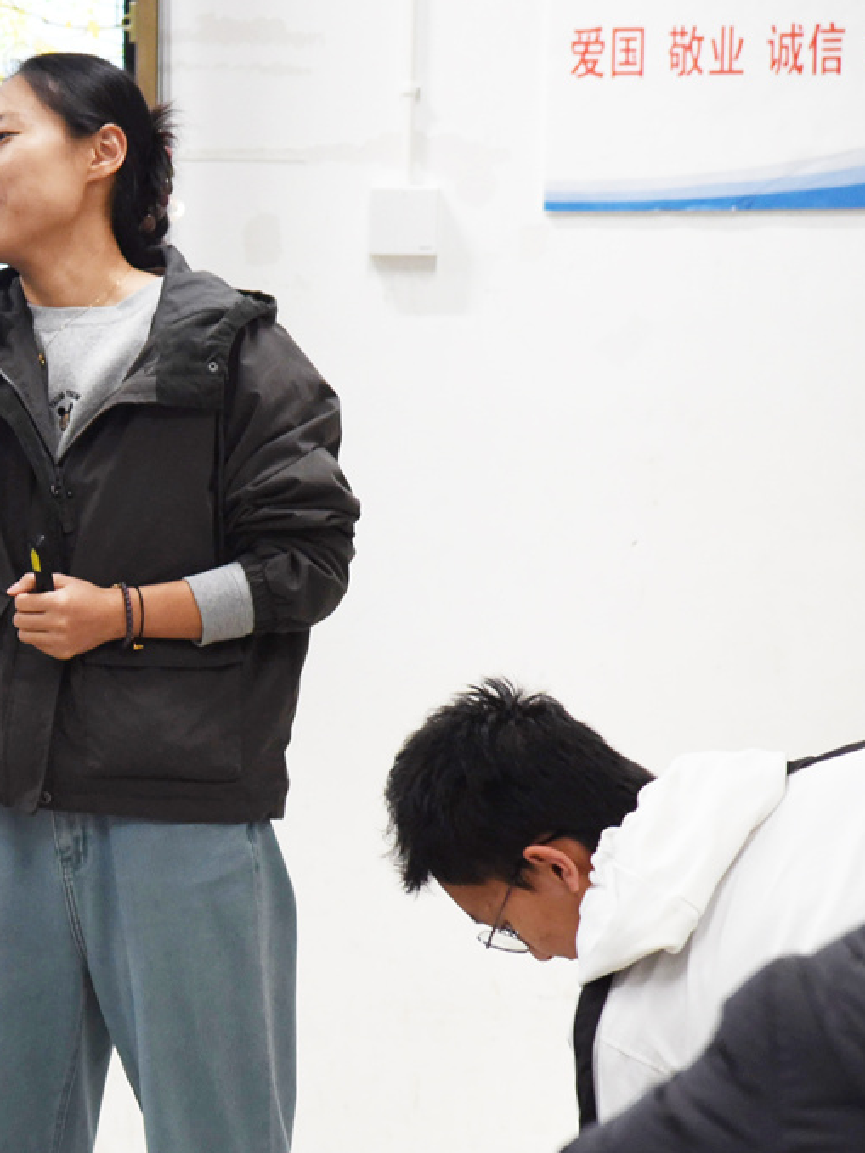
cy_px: 677
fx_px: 8499
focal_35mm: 255
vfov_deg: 7.8
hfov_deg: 5.8
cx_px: -134
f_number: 4
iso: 2500
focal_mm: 120
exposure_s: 1/320
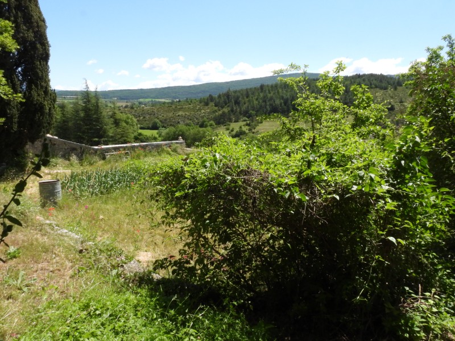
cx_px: 228
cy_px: 170
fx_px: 315
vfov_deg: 56.8
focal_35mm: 24
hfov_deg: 71.6
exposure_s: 1/640
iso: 400
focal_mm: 4.3
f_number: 8
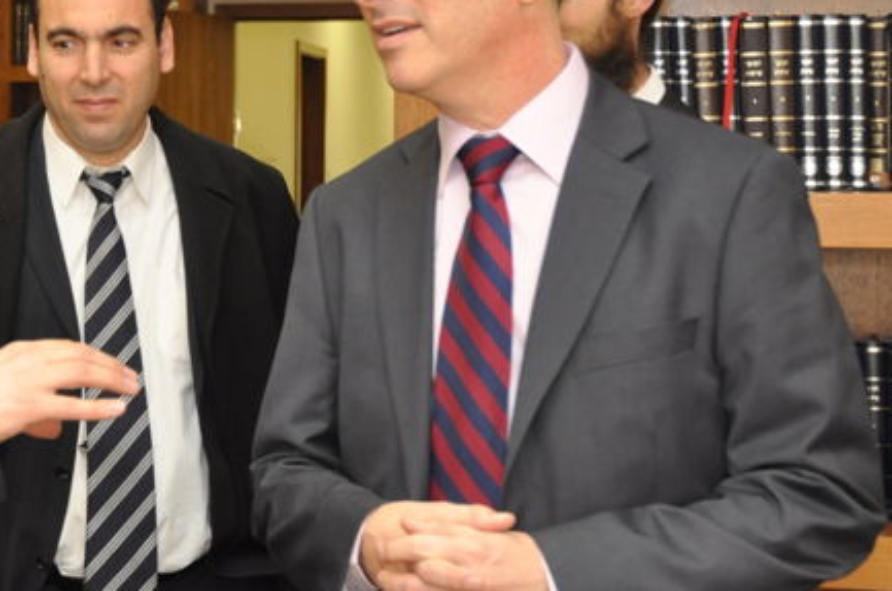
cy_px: 225
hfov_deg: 23.3
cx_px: 150
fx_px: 2125
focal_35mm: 86
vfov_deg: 15.8
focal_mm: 31
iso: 800
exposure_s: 1/60
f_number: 4
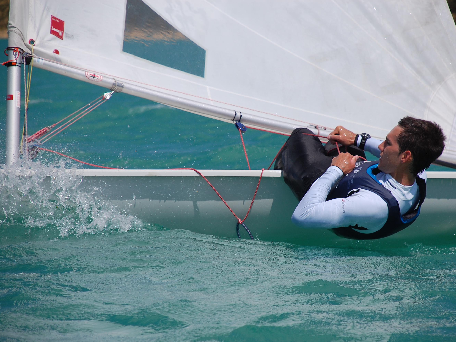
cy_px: 171
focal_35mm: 221
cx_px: 247
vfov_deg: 6.7
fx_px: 2905
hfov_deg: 9.0
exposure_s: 1/1250
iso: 200
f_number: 5.6
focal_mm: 135
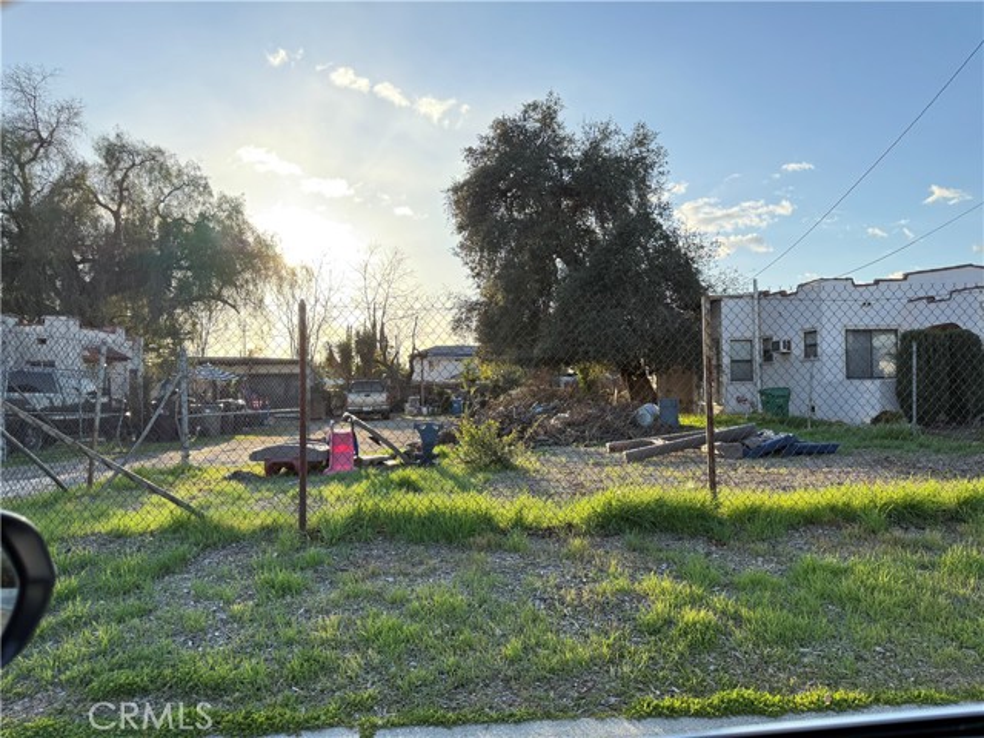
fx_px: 682
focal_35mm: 24
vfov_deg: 56.8
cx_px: 492
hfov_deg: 71.6
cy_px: 369
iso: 100
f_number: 1.78
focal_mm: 6.76
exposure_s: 1/967
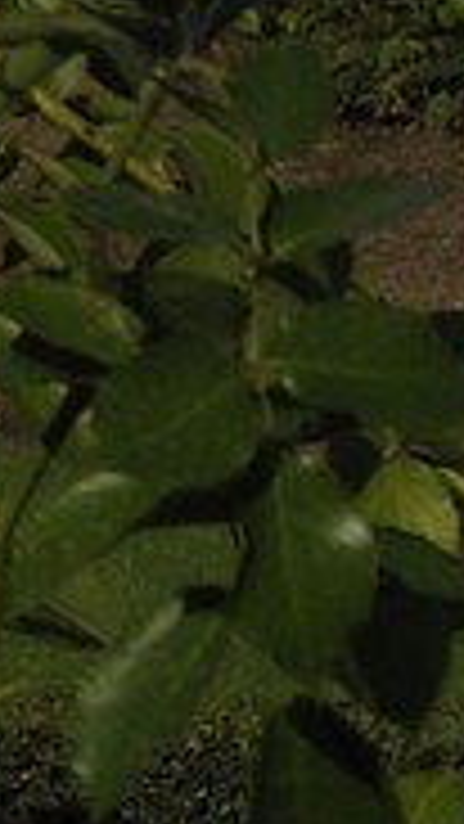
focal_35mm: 962
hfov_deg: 1.2
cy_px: -1378
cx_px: -2802
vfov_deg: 2.2
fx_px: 21032
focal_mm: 70
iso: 100
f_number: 16
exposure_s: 1/125
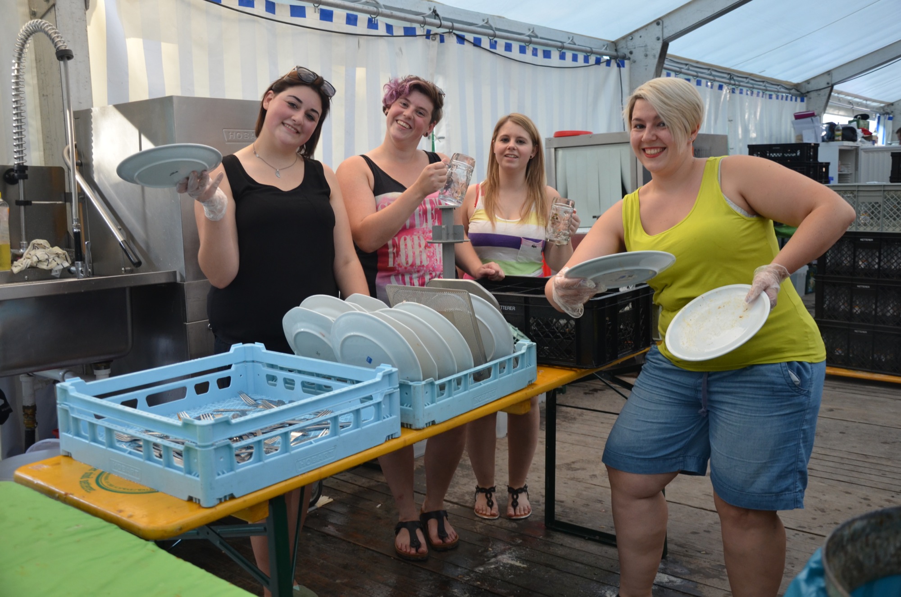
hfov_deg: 53.2
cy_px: 298
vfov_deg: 36.7
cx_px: 450
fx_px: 899
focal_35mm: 36
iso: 640
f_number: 4
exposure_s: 1/60
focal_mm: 24
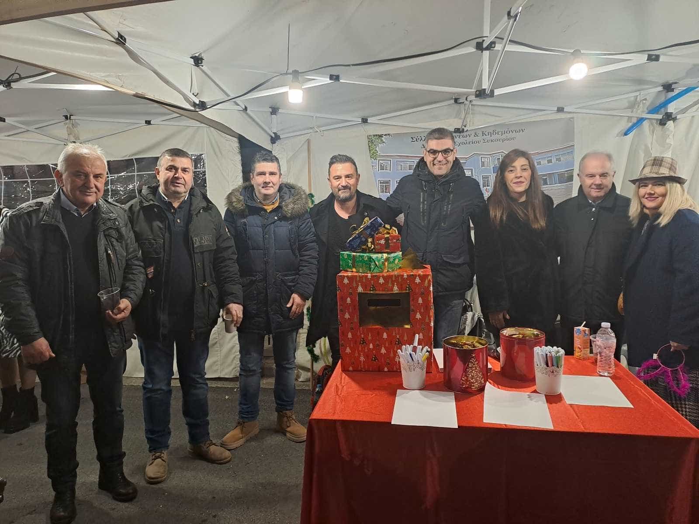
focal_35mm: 25
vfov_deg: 54.9
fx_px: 505
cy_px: 262
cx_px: 350
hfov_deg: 69.4
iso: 200
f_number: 1.8
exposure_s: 1/50
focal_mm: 4.65
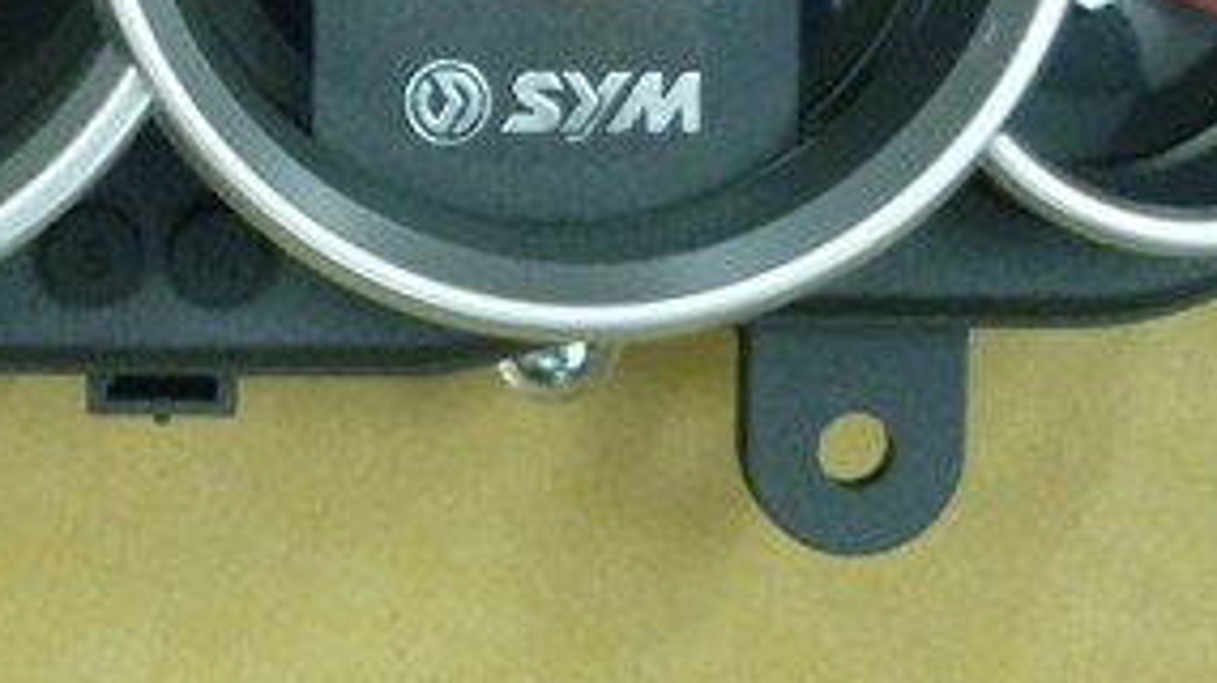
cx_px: 179
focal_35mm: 101
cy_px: -175
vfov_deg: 11.7
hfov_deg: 20.8
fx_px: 3258
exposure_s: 1/13
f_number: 2.8
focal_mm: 5.5
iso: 400
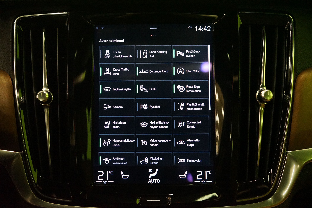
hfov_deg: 54.4
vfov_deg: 37.9
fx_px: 303
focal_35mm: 35
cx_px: 156
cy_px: 104
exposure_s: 1/40
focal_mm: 35
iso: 6400
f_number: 4
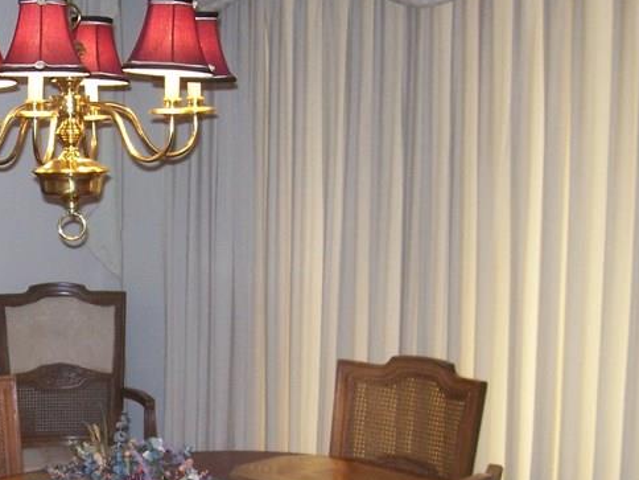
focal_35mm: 72
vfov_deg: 20.3
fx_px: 1329
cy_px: 346
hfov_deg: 25.8
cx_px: 16
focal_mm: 5.6
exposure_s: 1/60
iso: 125
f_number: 2.7
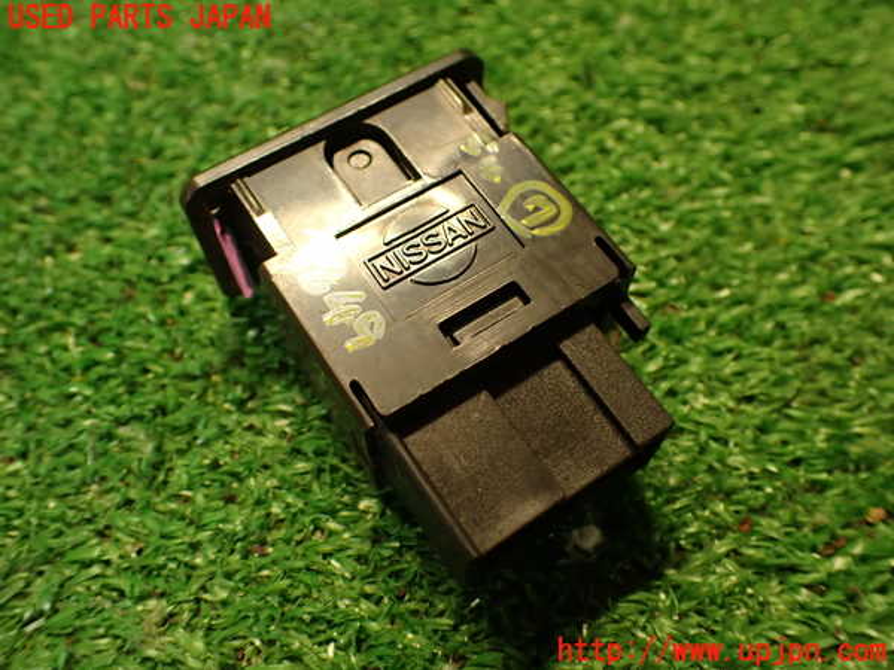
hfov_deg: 56.8
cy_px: 335
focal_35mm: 32
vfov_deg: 44.2
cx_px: 447
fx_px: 826
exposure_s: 1/30
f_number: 2.4
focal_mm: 5.79
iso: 320
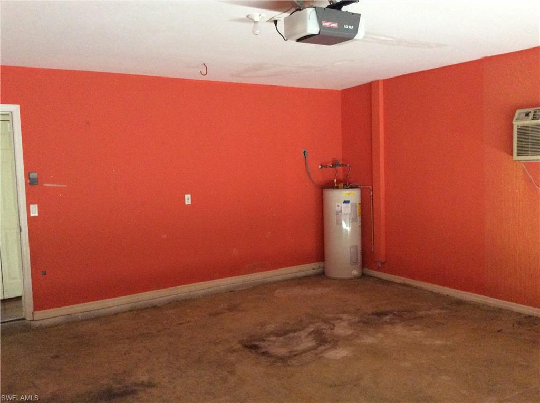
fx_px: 498
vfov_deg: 44.0
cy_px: 202
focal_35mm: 32
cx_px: 270
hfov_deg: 56.9
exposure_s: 1/15
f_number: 2.4
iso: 320
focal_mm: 3.3
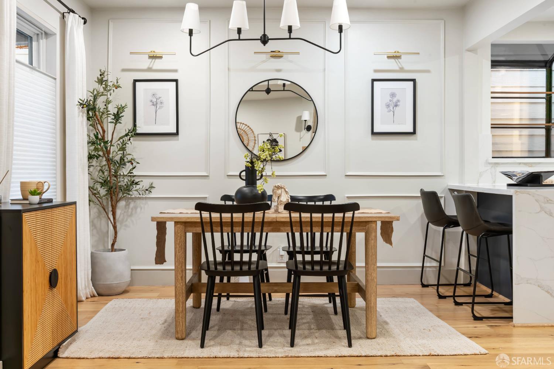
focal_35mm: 37
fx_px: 569
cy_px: 184
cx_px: 277
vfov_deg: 35.9
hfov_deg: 51.9
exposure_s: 1.6
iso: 320
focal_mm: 37
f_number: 16
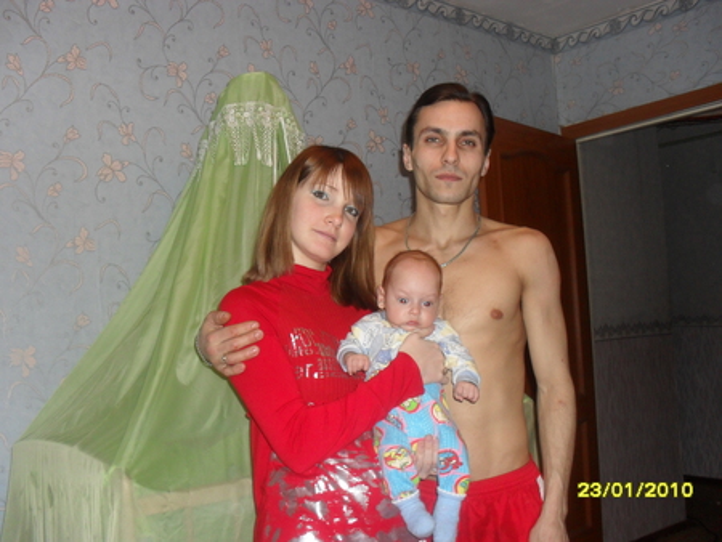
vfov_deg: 40.7
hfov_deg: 52.6
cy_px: 271
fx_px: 730
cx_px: 361
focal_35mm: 35
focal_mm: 6.3
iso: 200
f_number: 3.2
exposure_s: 1/45
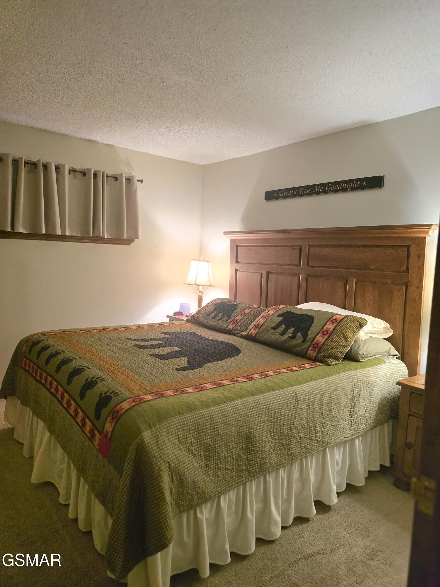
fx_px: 390
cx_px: 220
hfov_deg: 58.9
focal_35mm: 23
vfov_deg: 73.9
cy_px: 294
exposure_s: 1/120
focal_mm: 6.3
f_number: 1.7
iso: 800
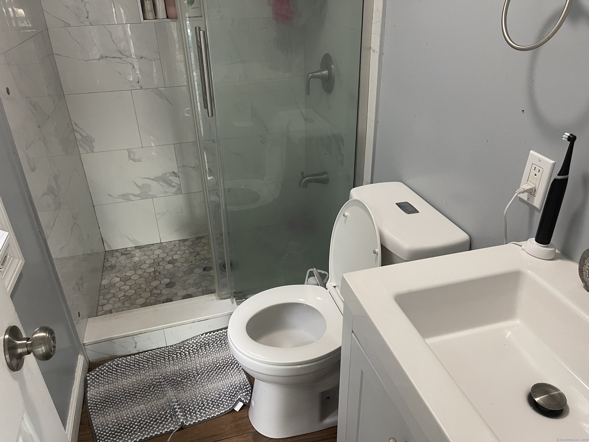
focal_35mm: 25
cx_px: 294
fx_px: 425
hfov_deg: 69.4
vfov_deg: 54.9
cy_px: 221
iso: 160
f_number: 1.6
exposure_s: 1/60
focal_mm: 5.1
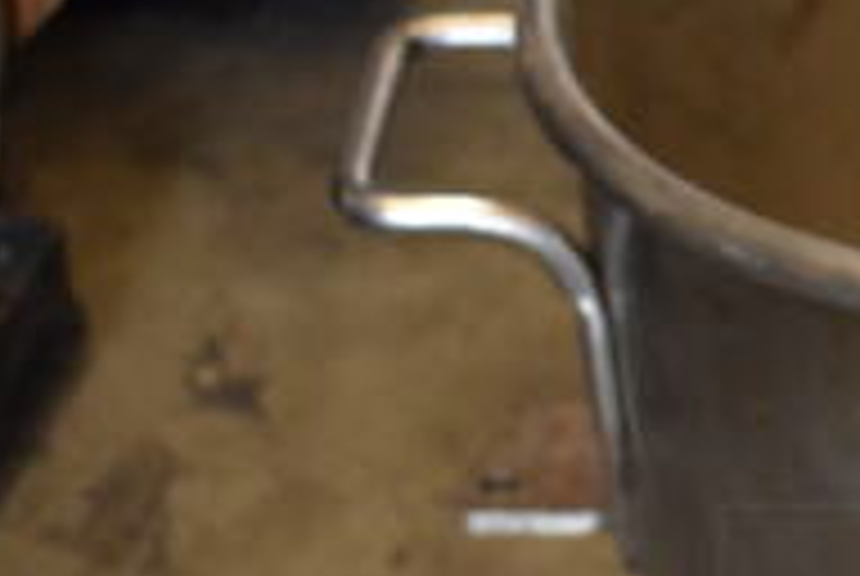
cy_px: 522
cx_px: 1193
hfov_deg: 14.5
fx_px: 3206
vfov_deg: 10.2
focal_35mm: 134
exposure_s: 1/125
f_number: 4.2
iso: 2500
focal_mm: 28
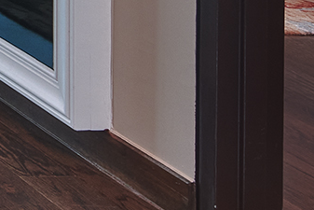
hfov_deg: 10.6
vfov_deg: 10.5
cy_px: -391
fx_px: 855
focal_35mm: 98
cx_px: -693
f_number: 11
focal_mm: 14
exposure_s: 1/80
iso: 400
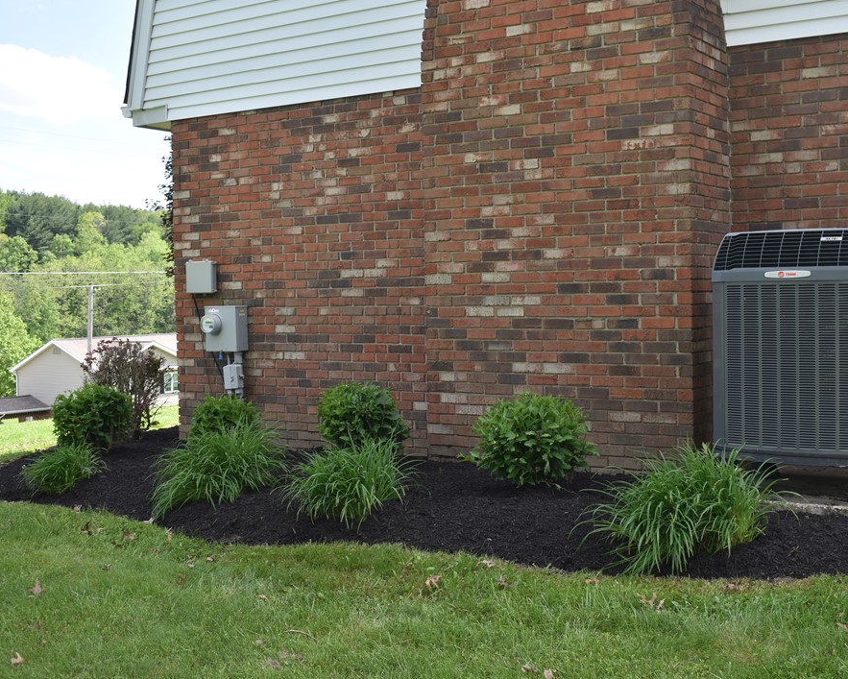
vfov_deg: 33.5
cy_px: 339
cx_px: 463
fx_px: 1130
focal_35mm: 45
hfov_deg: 41.1
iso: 100
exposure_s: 1/200
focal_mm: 26
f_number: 5.6
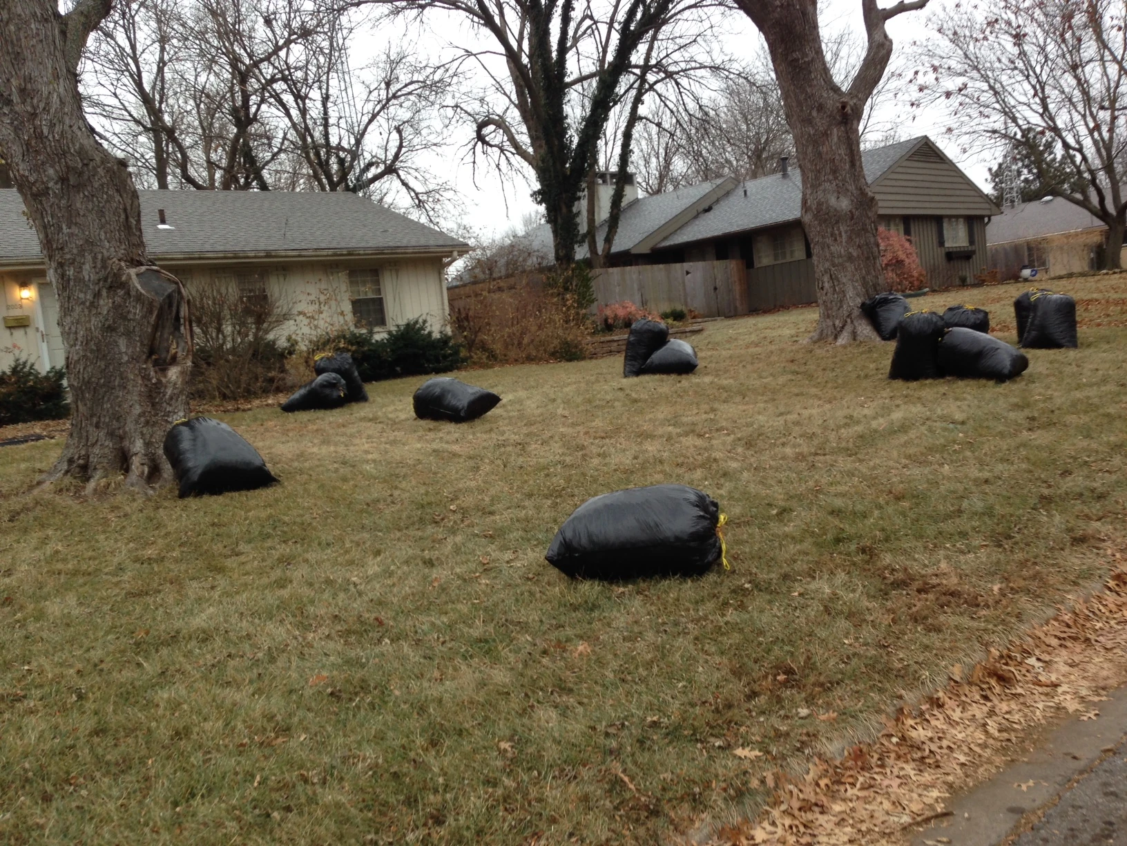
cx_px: 564
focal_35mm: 33
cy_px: 423
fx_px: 1074
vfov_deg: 42.9
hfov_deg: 55.4
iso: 50
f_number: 2.4
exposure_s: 1/133
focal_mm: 4.12
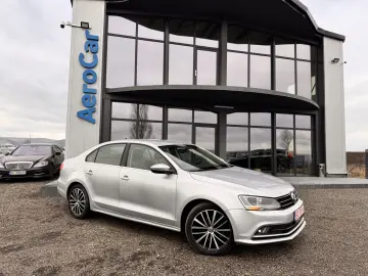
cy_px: 138
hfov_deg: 71.6
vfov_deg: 56.8
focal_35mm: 24
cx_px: 184
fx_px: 255
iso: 80
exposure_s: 1/739
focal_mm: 6.76
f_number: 1.78
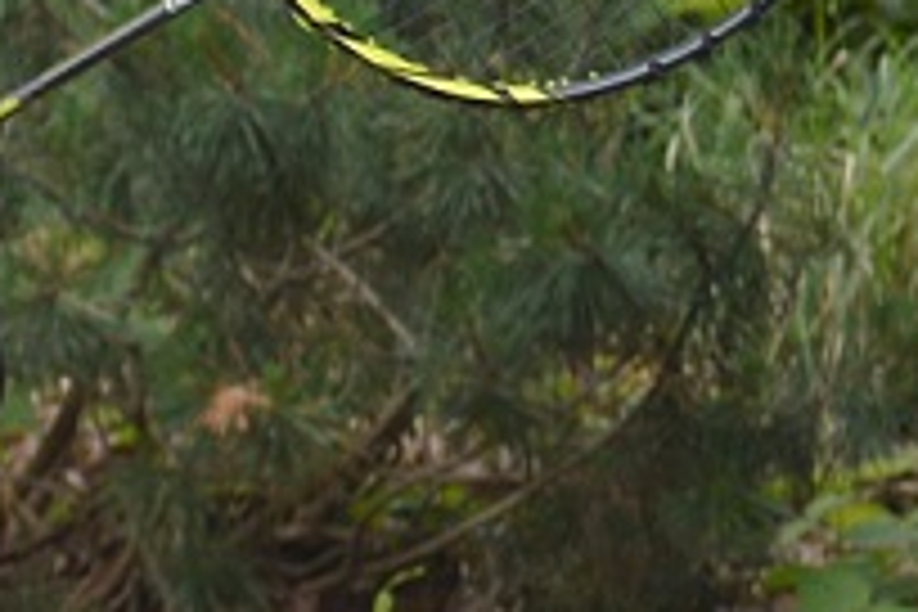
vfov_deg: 4.9
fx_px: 7012
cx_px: -916
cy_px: -641
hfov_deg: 7.2
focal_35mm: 275
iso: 100
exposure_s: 1/125
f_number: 4.8
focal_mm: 32
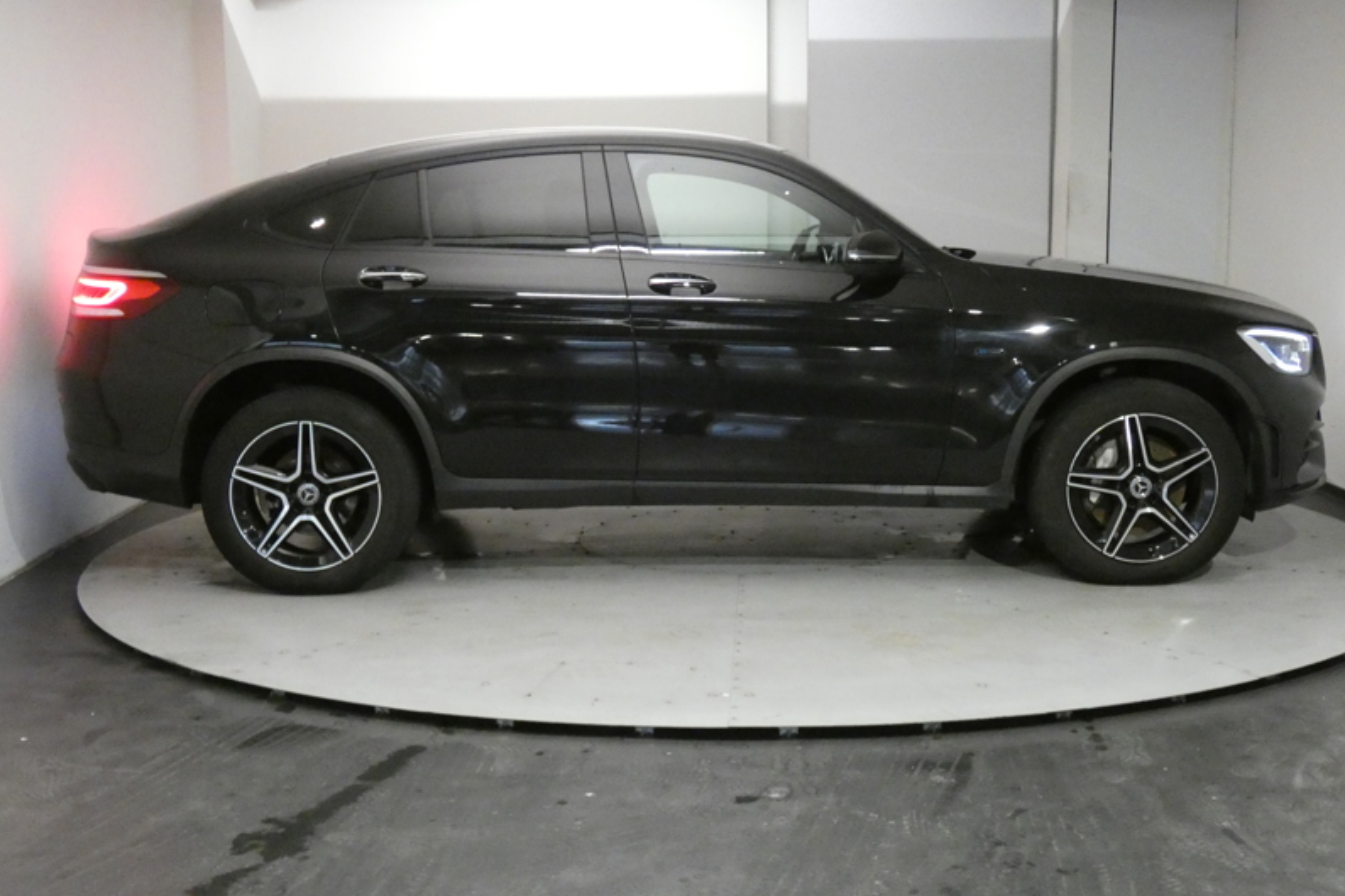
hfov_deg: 43.6
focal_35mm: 45
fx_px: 1681
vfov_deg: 29.9
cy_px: 484
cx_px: 672
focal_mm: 7.8
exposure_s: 1/60
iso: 1600
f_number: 3.7
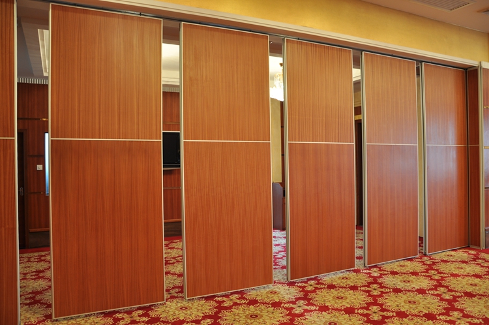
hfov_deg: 67.4
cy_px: 162
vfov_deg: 47.8
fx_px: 366
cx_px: 244
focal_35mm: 27
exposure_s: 1/10
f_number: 3.5
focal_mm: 18
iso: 200
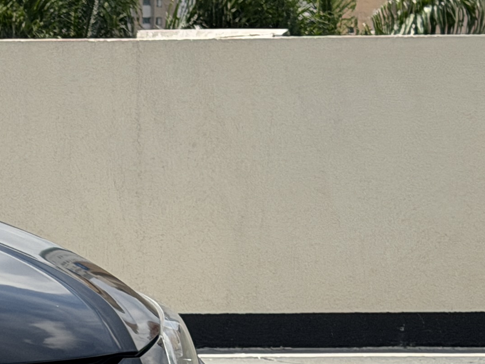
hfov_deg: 10.2
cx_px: -422
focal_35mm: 181
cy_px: 221
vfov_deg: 8.2
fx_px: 2536
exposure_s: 1/6024
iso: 80
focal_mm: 6.76
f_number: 1.78
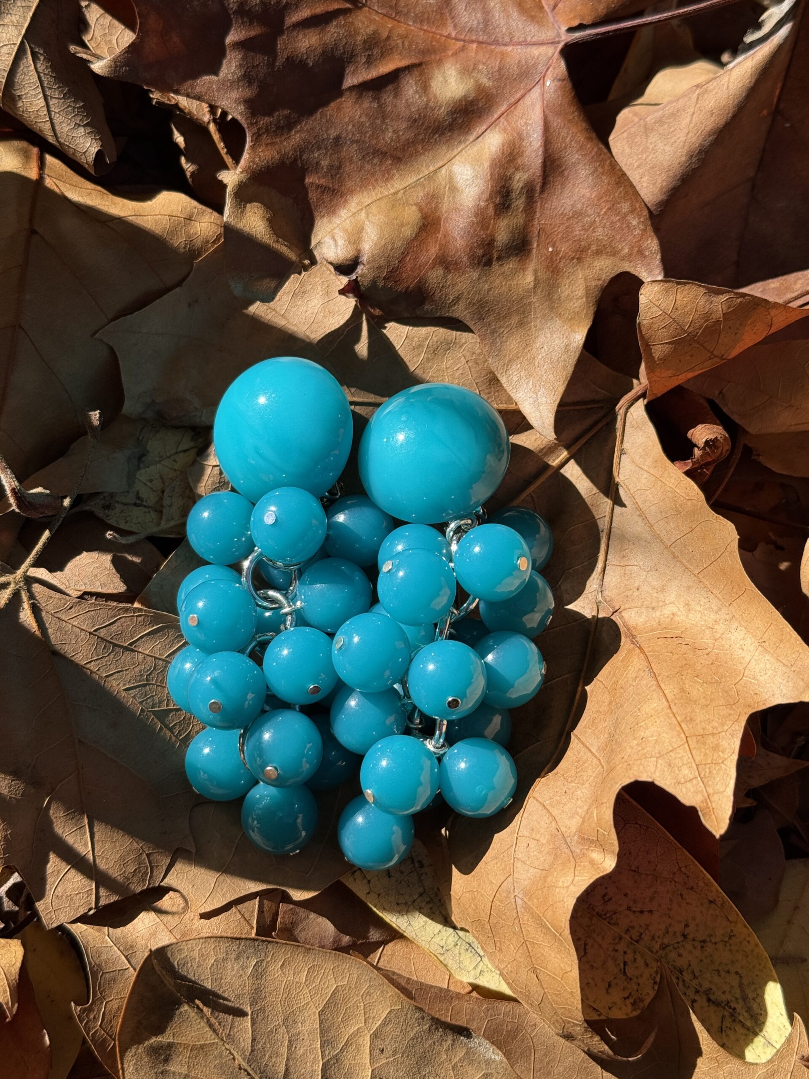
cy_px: 540
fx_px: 1496
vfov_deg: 39.7
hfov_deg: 30.3
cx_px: 404
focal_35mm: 48
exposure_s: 1/1770
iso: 64
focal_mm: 6.76
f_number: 1.78
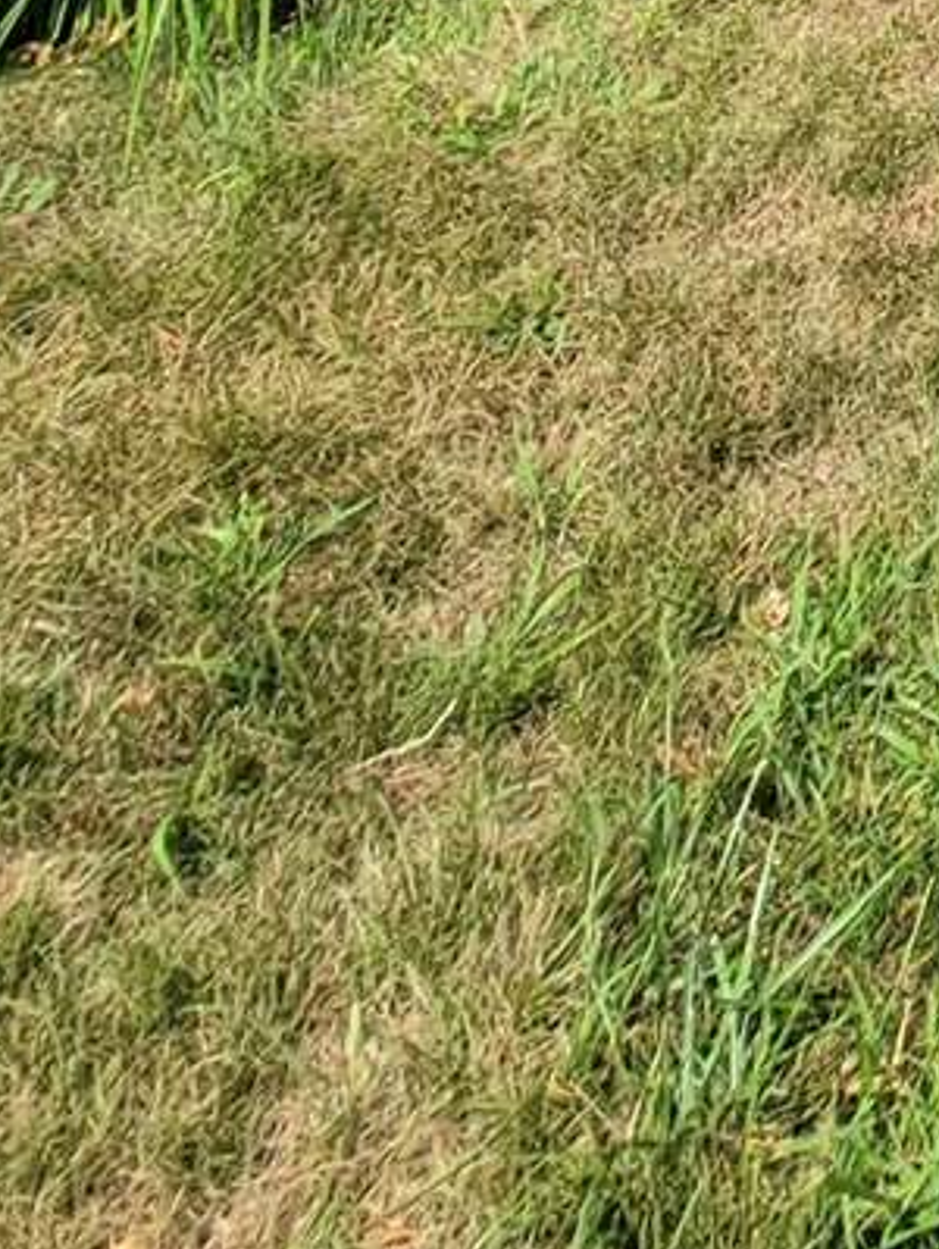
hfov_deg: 14.4
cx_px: 2135
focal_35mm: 75
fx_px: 2708
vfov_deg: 15.7
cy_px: -1640
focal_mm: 2.2
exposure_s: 1/1429
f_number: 2.2
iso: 50
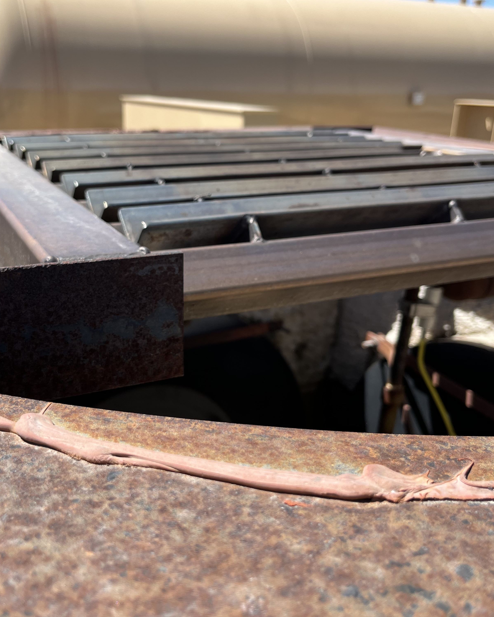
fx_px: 621
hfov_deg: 43.1
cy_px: 308
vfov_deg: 52.8
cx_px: 198
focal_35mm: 34
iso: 50
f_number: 1.6
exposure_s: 1/2024
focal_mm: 5.1
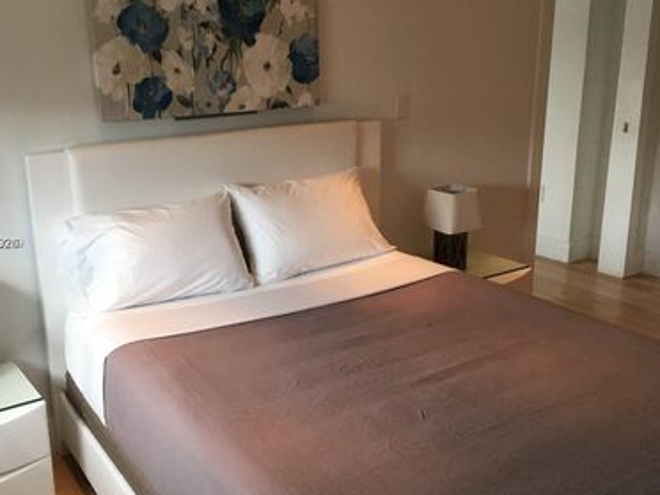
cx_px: 289
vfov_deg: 36.8
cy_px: 244
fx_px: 744
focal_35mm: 39
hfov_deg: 47.8
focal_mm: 4.15
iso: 40
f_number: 2.2
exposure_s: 1/30
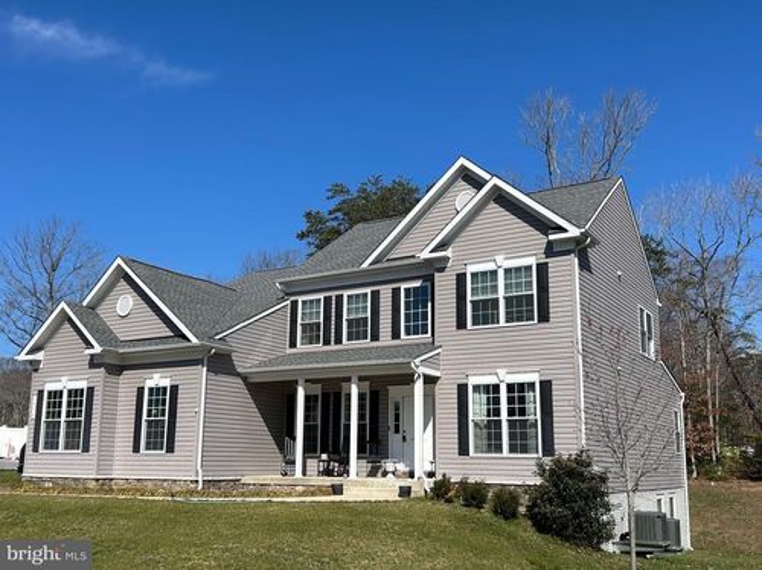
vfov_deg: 53.0
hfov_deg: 67.4
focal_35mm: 26
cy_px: 285
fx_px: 572
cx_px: 381
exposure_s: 1/5882
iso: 50
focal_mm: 5.7
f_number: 1.5
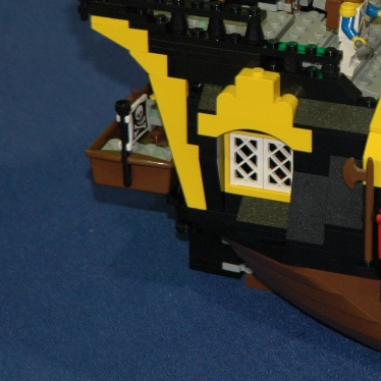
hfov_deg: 7.1
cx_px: 431
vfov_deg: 7.2
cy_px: 50
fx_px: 3038
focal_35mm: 244
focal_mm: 70
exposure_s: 1/13
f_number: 6.3
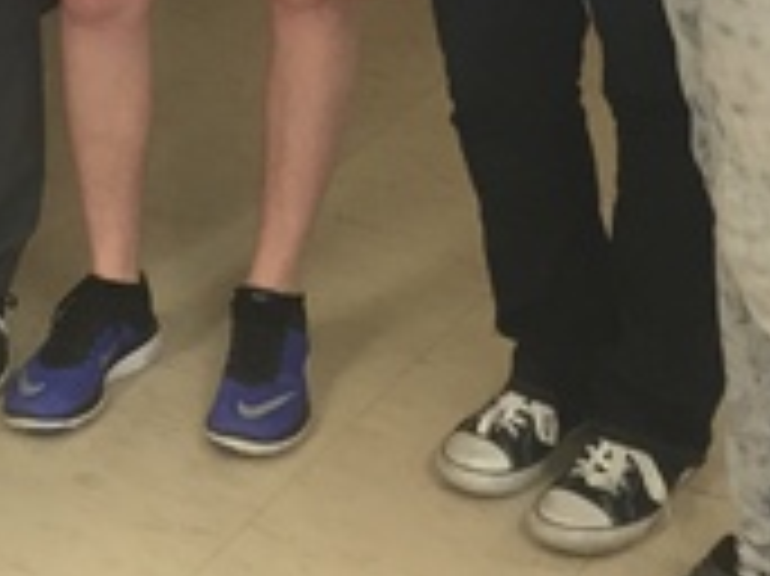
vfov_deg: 11.1
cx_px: -72
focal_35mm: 122
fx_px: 2712
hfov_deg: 15.7
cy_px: -531
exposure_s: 1/30
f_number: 2.2
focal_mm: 4.15
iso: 80
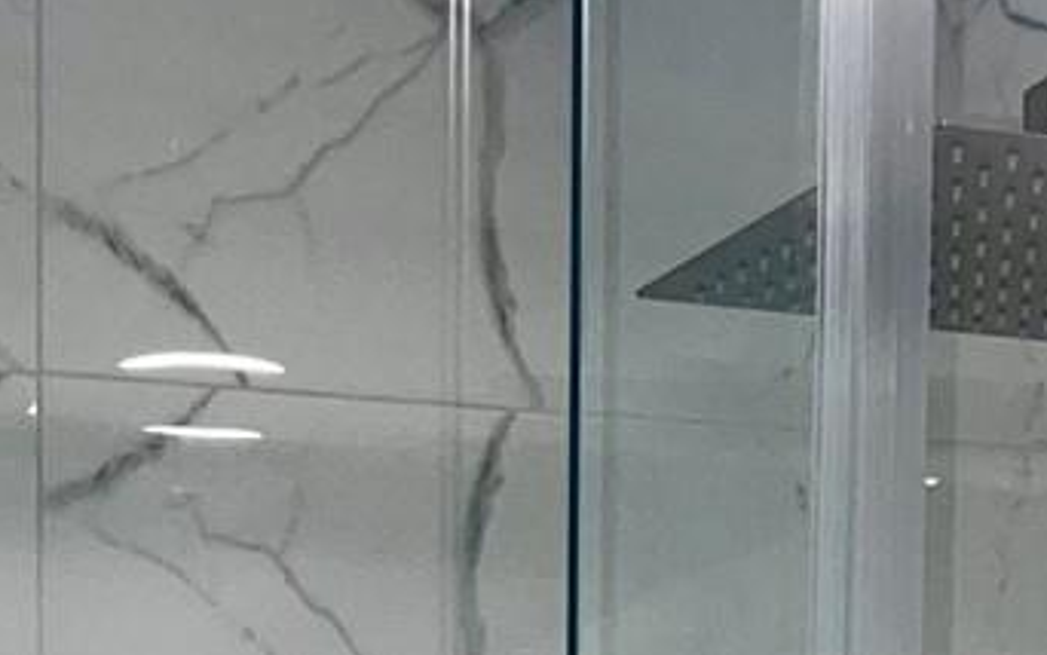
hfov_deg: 16.1
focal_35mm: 129
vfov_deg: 9.4
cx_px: 285
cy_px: 1411
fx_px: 3682
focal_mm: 5.7
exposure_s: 1/120
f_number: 1.5
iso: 40
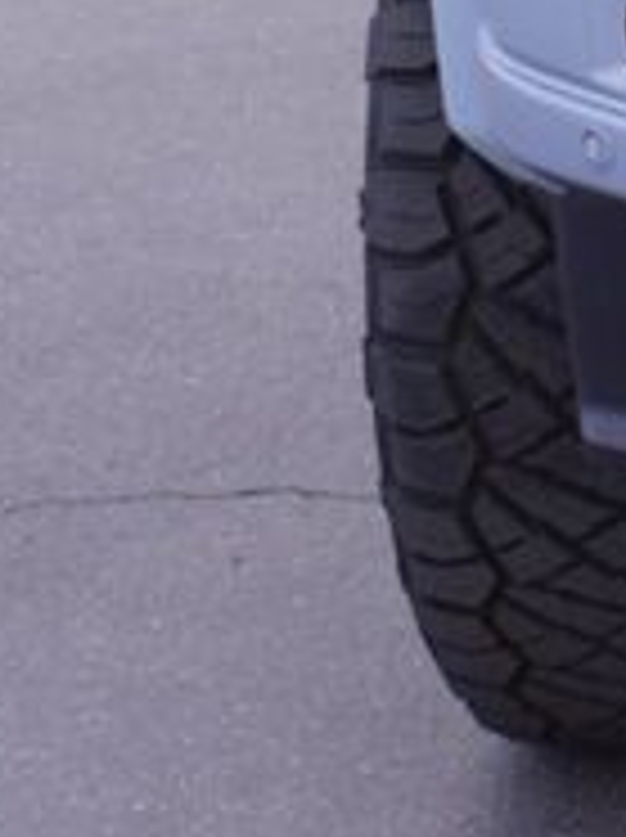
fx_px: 5574
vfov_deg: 8.4
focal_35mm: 231
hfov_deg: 6.0
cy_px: -423
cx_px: 1878
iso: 100
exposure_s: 1/80
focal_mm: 29
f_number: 6.3
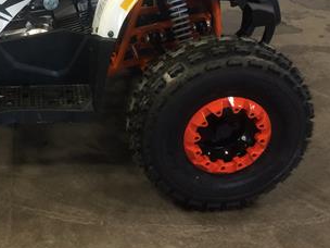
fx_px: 582
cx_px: 37
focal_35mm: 61
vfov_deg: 23.4
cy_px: 26
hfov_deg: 30.4
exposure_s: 1/30
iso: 50
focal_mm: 4.15
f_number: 2.2
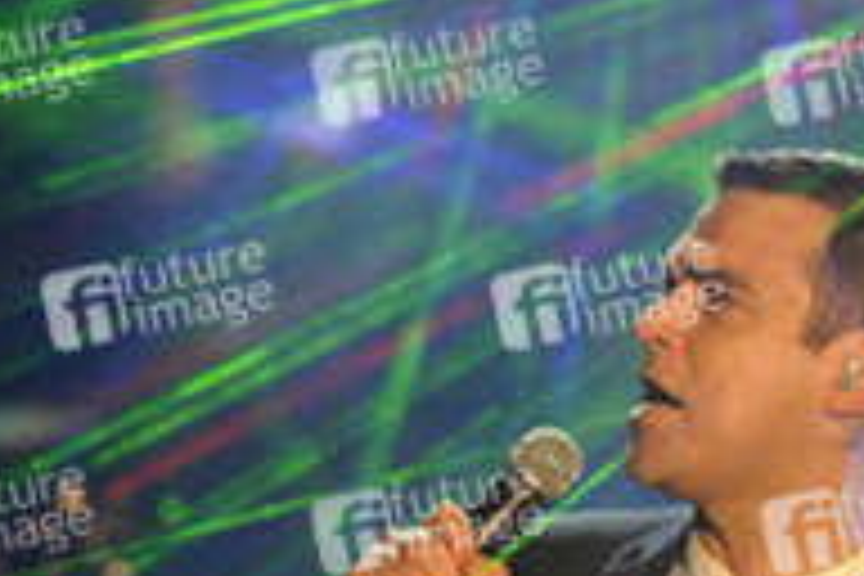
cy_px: 634
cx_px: 488
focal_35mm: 844
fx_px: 20254
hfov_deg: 2.4
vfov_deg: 1.6
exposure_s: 1/125
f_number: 5
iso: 2000
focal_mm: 360
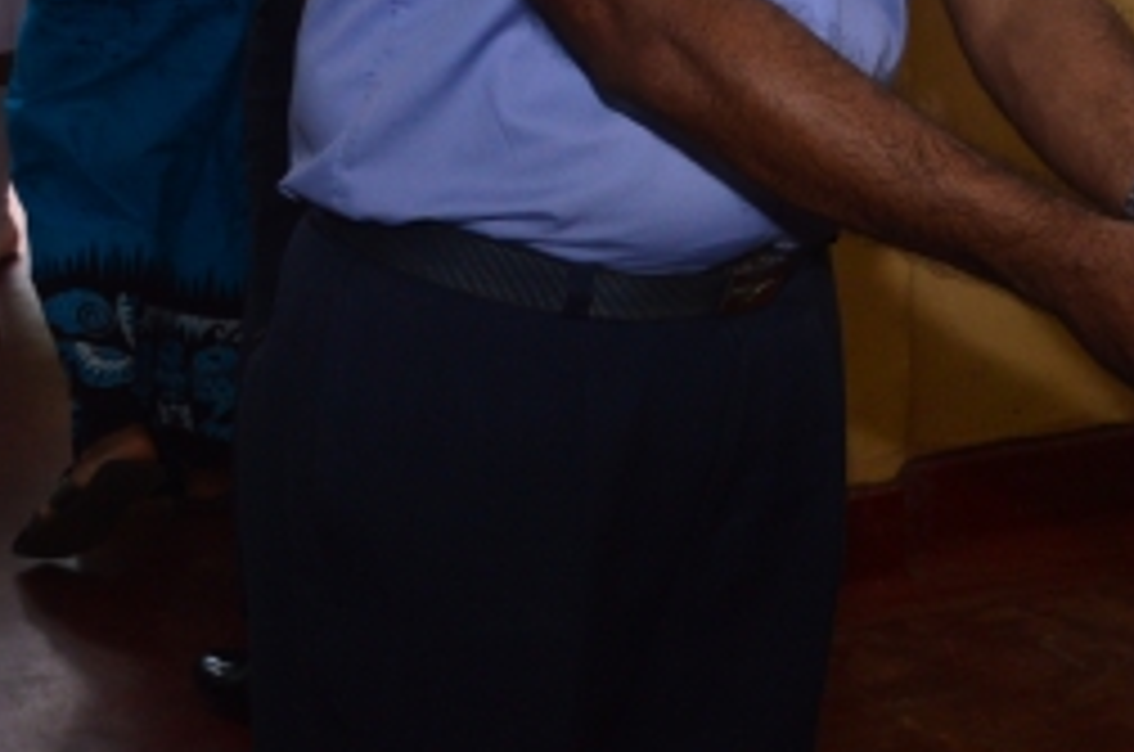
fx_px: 3144
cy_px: 2
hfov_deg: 19.2
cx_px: 1377
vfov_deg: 13.4
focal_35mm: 100
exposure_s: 1/125
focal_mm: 24
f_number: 6.3
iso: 400
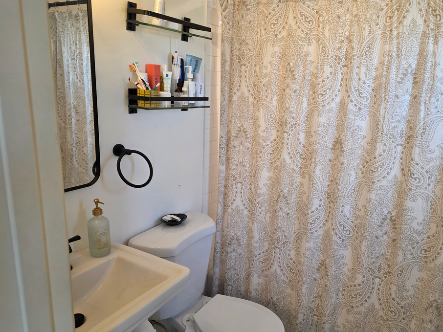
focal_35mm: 26
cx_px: 243
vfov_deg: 53.0
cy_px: 166
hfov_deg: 67.2
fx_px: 333
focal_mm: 6.3
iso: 125
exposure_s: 1/120
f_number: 1.7
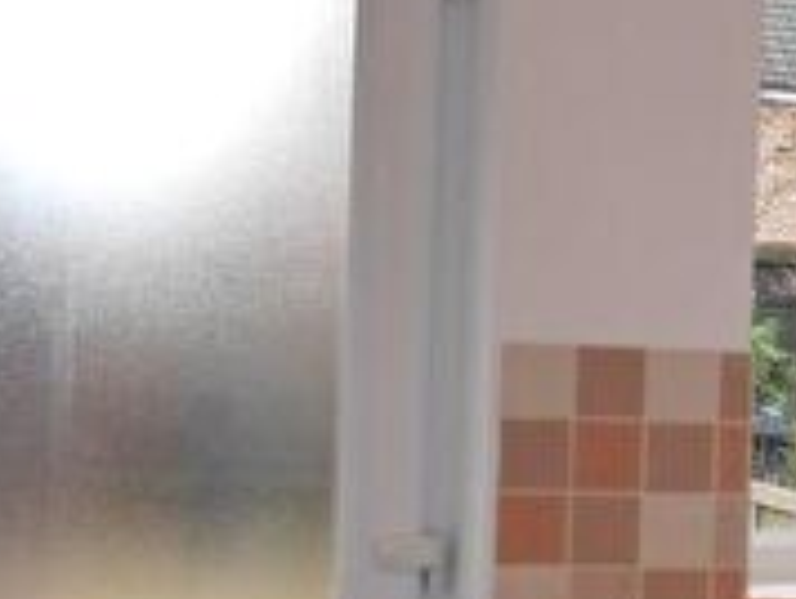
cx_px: 1169
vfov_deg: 13.4
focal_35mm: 110
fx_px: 2533
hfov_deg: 16.4
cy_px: 481
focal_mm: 14
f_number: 3.5
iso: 160
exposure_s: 1/60
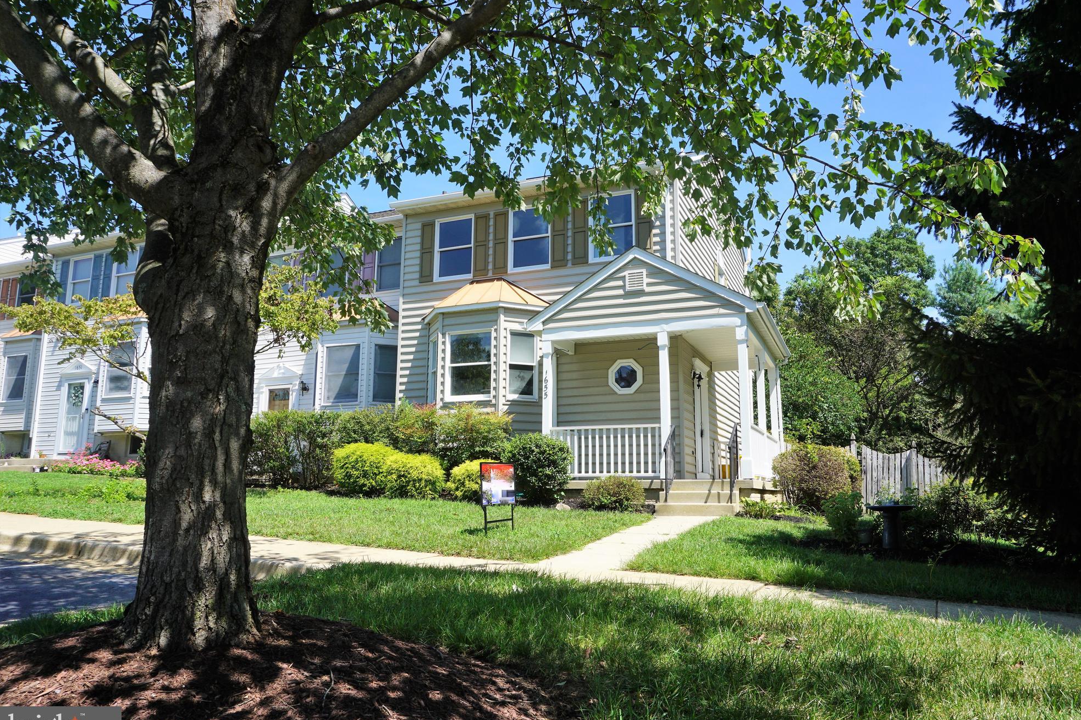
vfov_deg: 51.3
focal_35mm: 25
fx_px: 751
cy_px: 371
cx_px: 562
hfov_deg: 71.5
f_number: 11
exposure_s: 1/125
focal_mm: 16
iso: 100
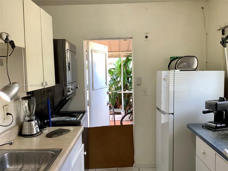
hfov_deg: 58.4
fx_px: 204
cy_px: 86
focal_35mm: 31
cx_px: 114
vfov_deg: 45.4
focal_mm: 3.3
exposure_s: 1/60
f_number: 2.4
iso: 64
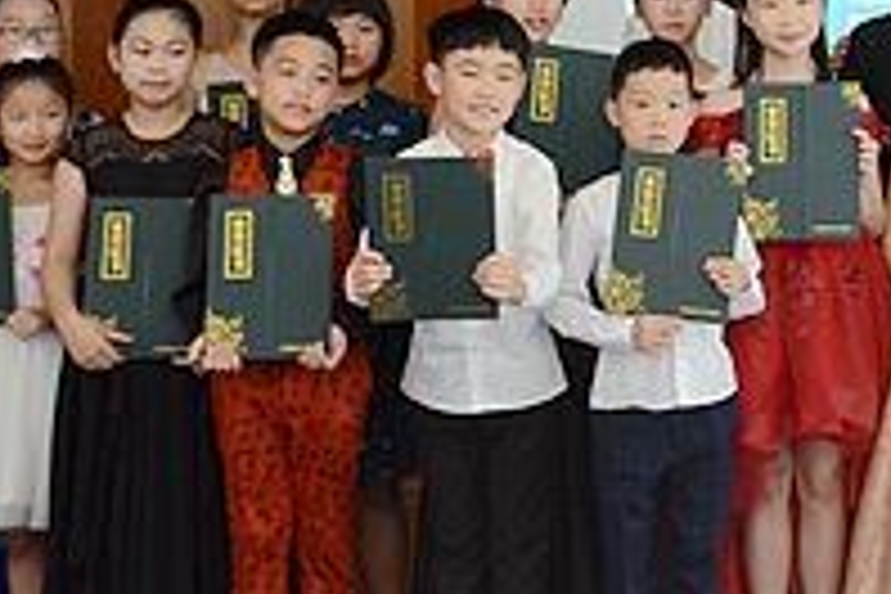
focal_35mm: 118
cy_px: -198
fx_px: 2920
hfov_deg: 16.9
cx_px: 927
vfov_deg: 11.3
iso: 2000
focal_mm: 26
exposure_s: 1/100
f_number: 5.6
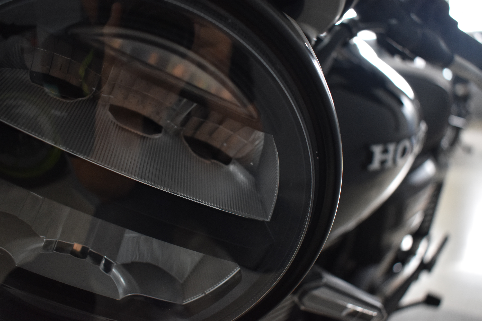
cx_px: 241
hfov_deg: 53.1
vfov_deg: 36.9
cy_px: 160
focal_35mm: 36
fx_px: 482
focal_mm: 24
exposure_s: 1/60
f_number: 3.8
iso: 800
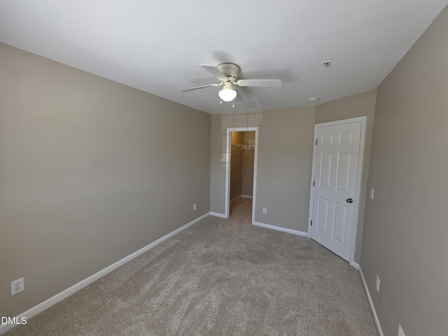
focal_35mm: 13
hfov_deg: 106.2
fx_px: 168
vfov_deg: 89.9
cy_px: 168
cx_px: 224
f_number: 1.9
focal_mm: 2.2
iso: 64
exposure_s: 1/120
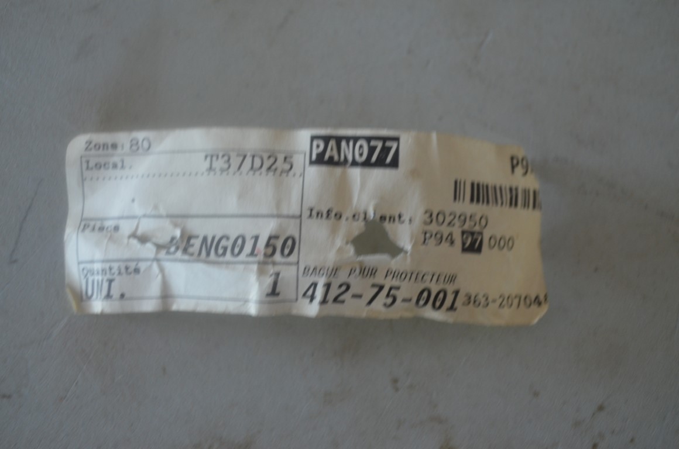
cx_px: 340
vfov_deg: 26.4
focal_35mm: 51
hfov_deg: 39.0
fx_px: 960
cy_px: 224
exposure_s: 1/60
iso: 720
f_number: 5
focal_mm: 34
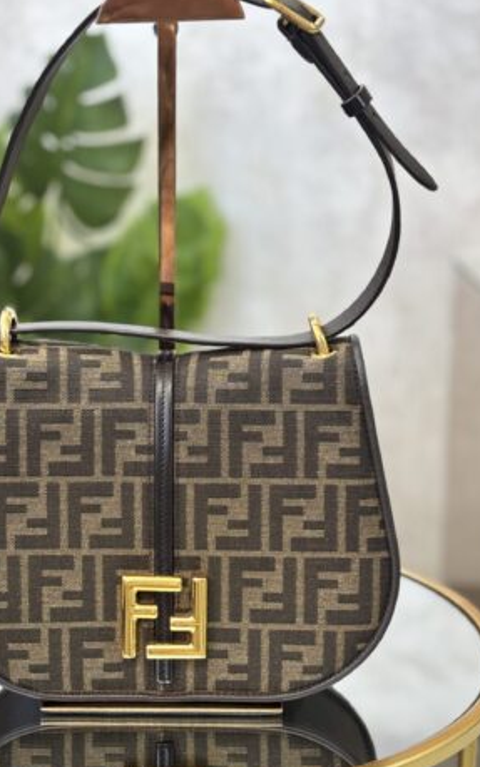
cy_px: 382
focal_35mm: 64
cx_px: 167
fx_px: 1339
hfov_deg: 20.3
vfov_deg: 32.0
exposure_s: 1/60
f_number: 1.6
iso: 125
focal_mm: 5.96
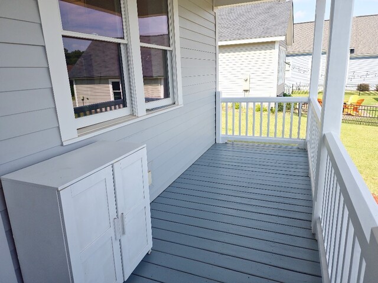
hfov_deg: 73.9
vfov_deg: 58.9
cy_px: 142
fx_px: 251
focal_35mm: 23
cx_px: 189
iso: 500
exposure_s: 1/13206
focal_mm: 6.4
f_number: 1.8
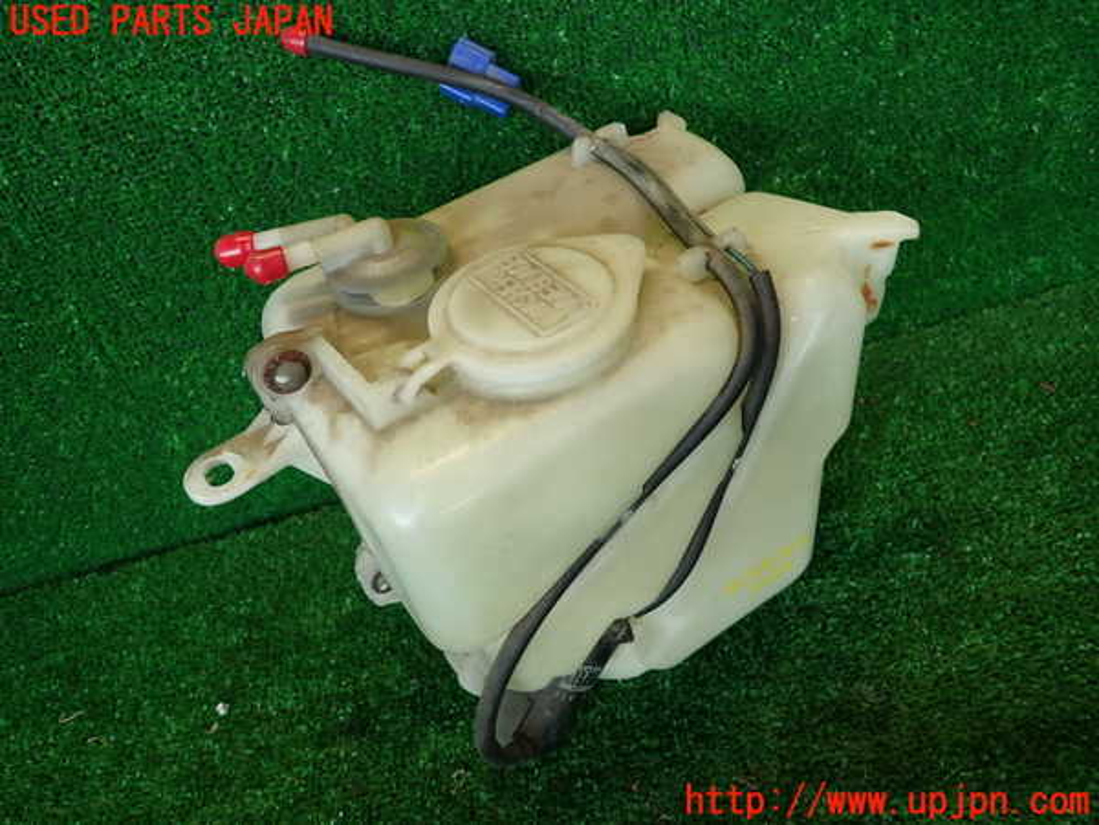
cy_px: 412
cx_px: 550
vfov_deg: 54.9
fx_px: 794
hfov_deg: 69.4
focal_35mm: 25
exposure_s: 1/60
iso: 100
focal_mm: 4.5
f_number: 2
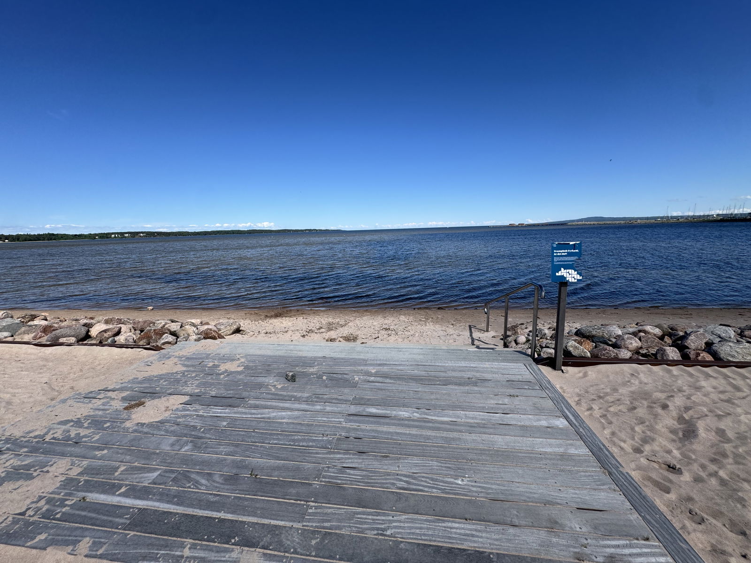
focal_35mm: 14
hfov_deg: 102.1
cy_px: 282
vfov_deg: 85.7
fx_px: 304
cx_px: 376
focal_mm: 2.22
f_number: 2.2
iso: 40
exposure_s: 1/2342
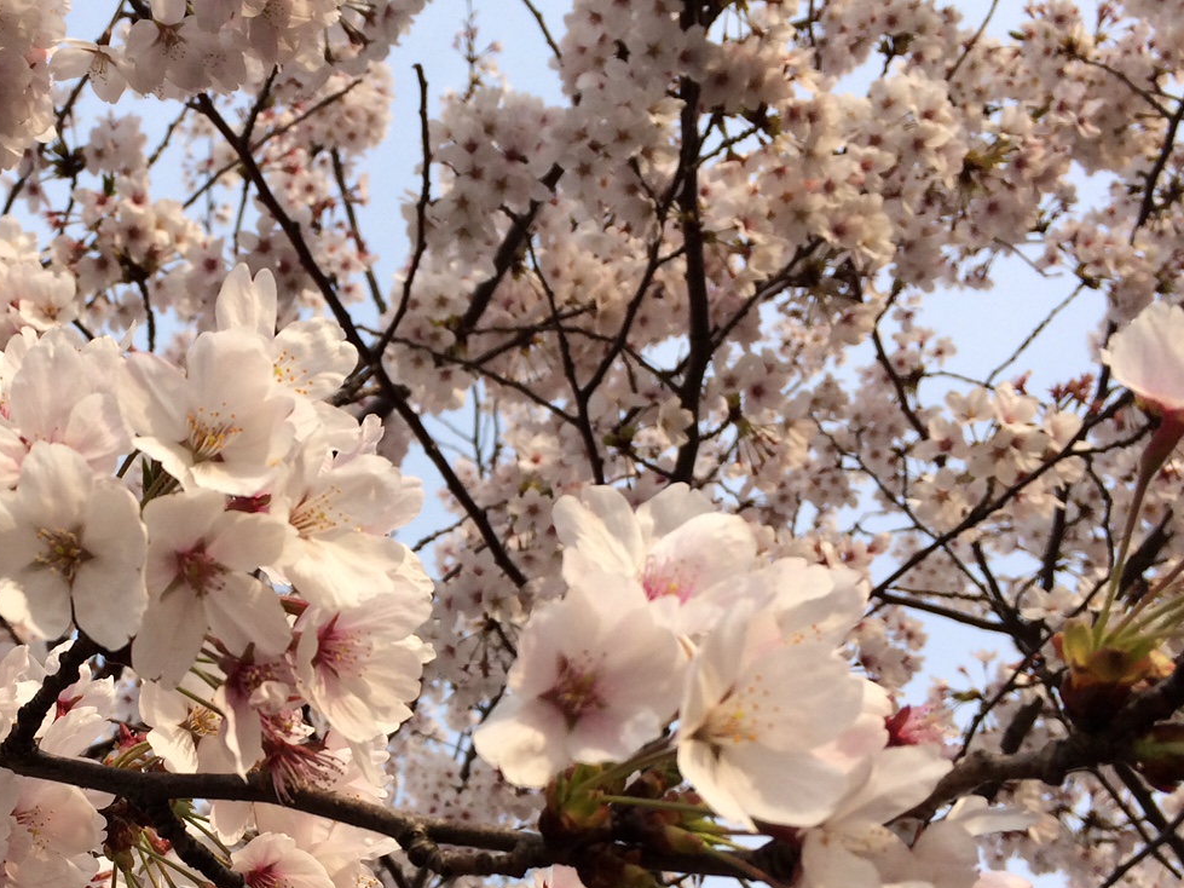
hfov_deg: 36.7
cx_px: 216
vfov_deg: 28.7
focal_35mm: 50
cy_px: 653
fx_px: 1710
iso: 32
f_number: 2.2
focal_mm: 4.12
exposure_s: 1/1109
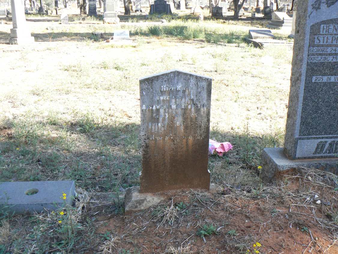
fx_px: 352
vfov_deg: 39.7
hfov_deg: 51.3
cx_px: 169
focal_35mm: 36
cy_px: 127
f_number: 4
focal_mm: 6
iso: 80
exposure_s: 1/80
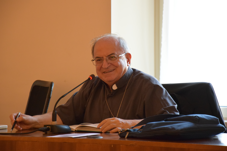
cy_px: 76
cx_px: 114
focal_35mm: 158
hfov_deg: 13.0
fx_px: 993
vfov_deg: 8.7
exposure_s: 1/125
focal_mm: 105
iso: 3200
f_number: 5.6
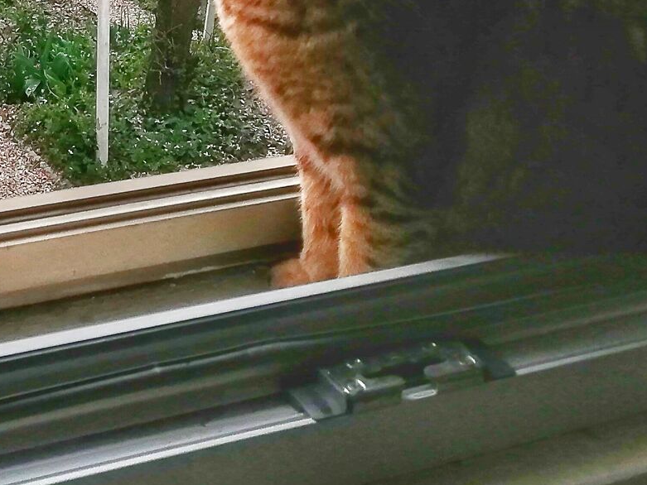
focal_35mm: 83
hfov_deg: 22.5
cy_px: -202
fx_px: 1552
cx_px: -25
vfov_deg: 16.5
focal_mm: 3.81
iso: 80
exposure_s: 1/120
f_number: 2.2
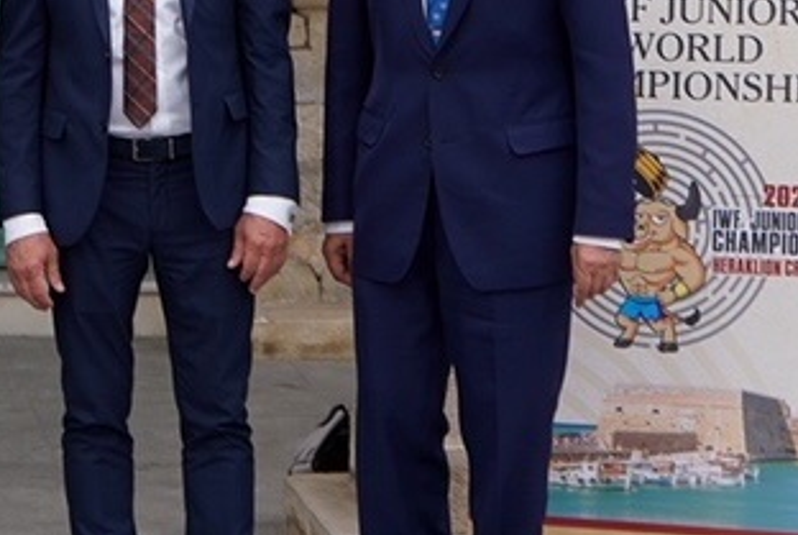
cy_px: -72
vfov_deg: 8.1
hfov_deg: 11.9
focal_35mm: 168
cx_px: -174
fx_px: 3729
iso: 100
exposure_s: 1/200
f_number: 4.5
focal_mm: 41
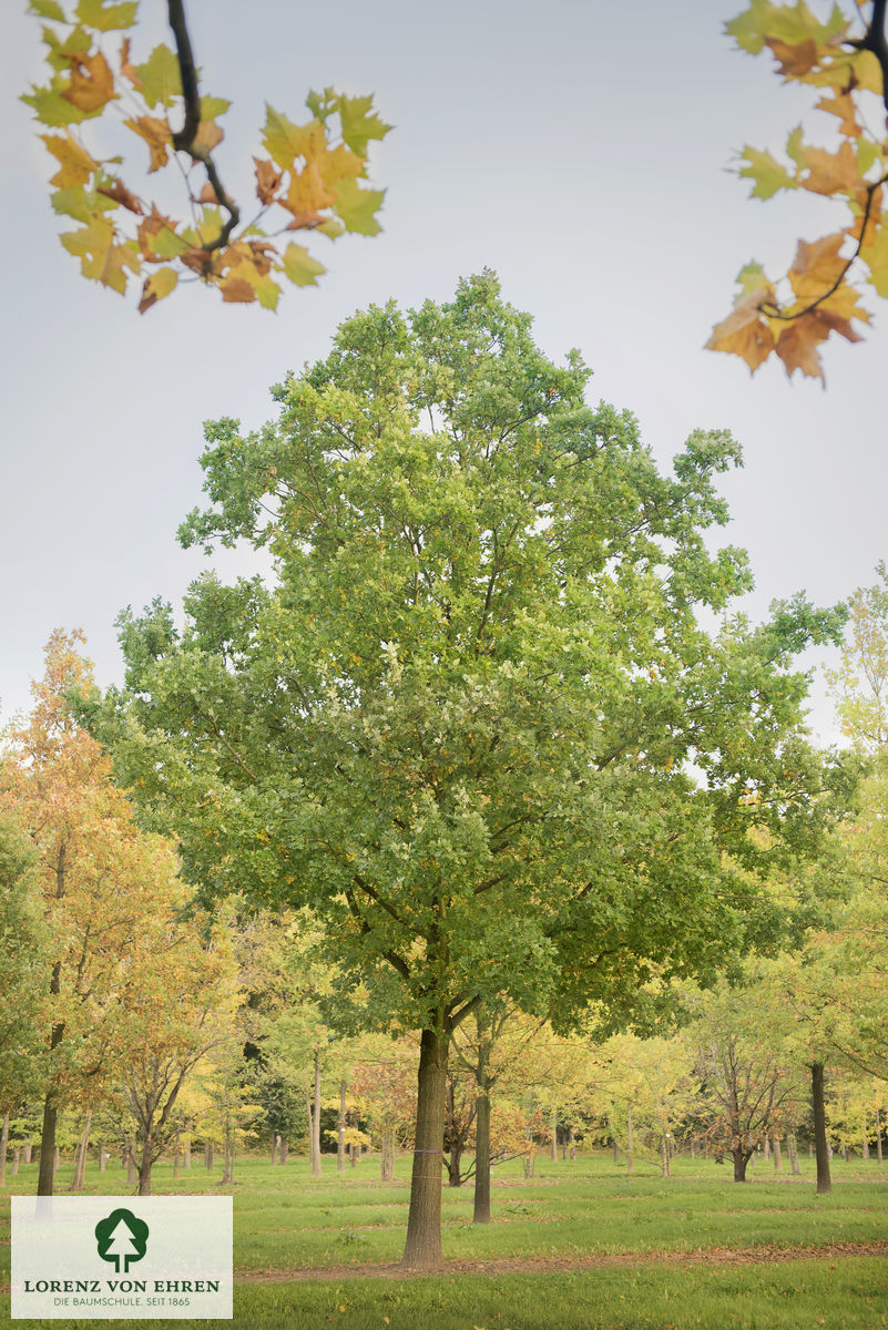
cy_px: 665
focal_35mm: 48
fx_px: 1774
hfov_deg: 28.1
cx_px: 444
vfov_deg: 41.1
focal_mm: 48
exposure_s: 1/250
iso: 400
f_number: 4
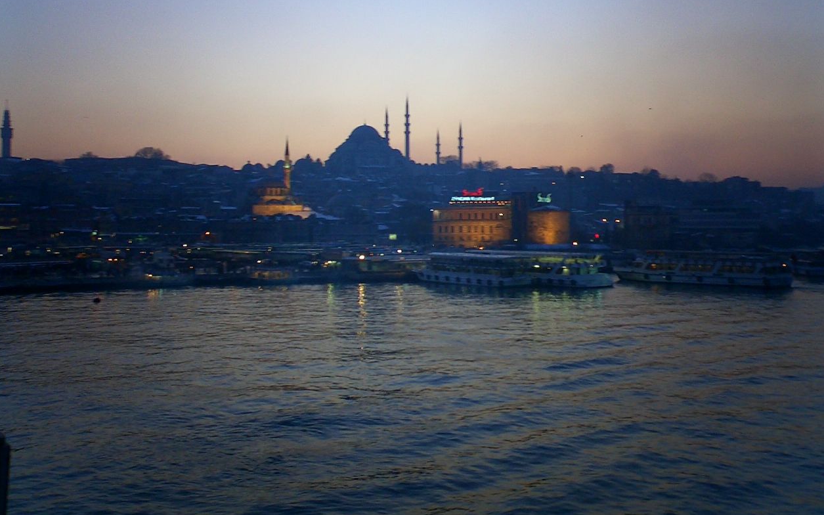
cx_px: 416
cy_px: 206
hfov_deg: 49.3
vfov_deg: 31.9
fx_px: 898
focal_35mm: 40
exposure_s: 1/13
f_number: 3.5
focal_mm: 5.6
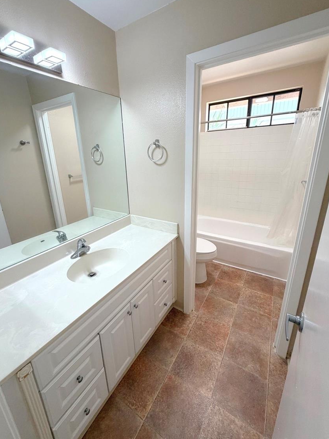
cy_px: 211
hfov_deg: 81.6
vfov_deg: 98.2
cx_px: 155
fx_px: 190
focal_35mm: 15
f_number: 2.2
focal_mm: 2.22
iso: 160
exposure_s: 1/120
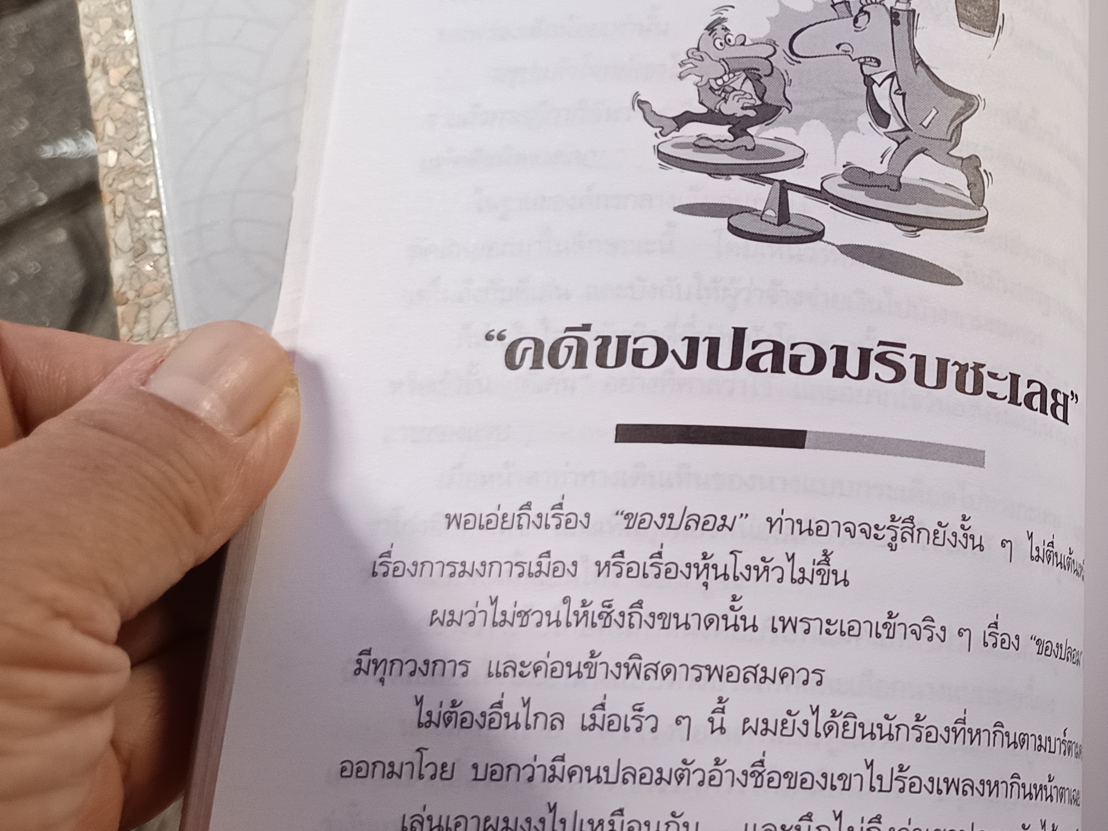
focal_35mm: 52
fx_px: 1665
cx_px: 1159
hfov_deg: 33.1
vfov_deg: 28.0
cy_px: 403
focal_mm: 5.31
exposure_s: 1/50
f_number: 1.7
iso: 462
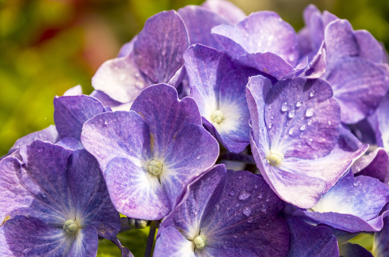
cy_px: 184
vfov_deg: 10.3
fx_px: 1432
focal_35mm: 133
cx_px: 230
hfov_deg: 15.5
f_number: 8
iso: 160
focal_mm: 55
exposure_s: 1/400
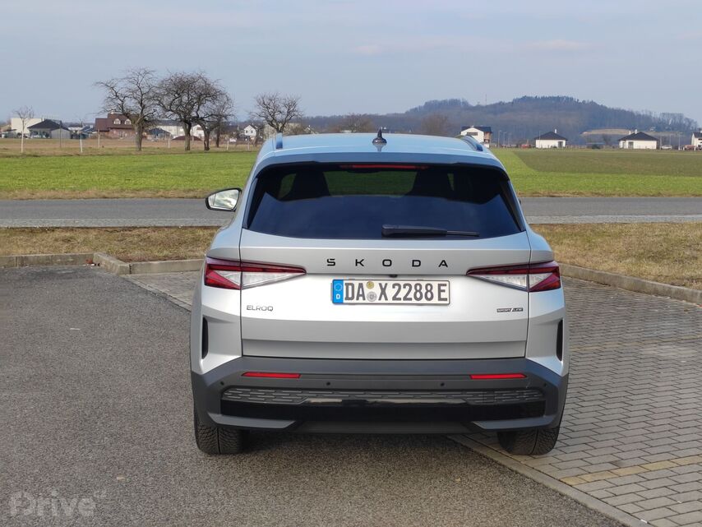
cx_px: 351
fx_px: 1095
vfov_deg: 27.0
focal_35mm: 54
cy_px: 264
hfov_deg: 35.5
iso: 100
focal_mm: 5.52
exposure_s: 1/630
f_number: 1.9
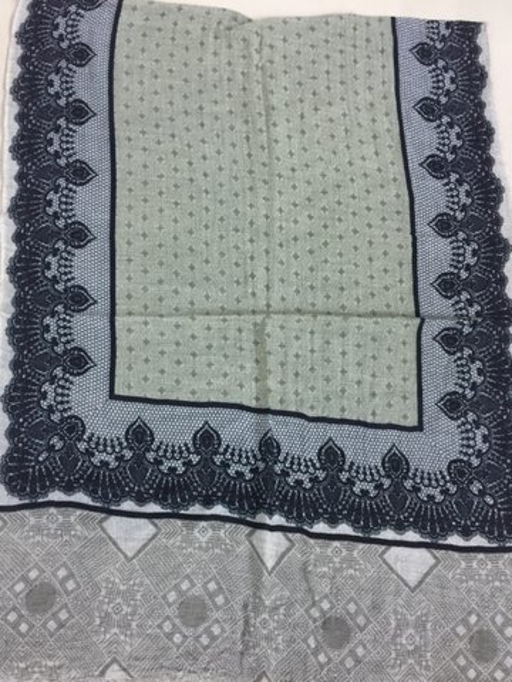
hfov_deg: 48.2
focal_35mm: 29
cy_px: 341
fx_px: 572
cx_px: 256
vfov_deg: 61.7
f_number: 2.2
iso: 250
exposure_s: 1/17
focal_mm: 4.15
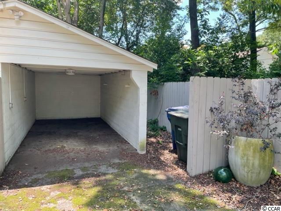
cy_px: 106
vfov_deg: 53.1
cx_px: 140
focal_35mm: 26
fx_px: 211
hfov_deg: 67.3
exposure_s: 1/344
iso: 32
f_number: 1.6
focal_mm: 4.2
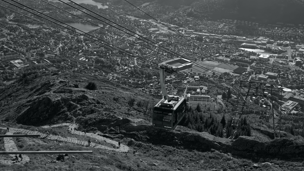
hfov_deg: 52.7
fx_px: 306
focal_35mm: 38
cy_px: 71
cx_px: 170
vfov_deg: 31.1
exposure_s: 1/1000
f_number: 8
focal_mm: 31
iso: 400
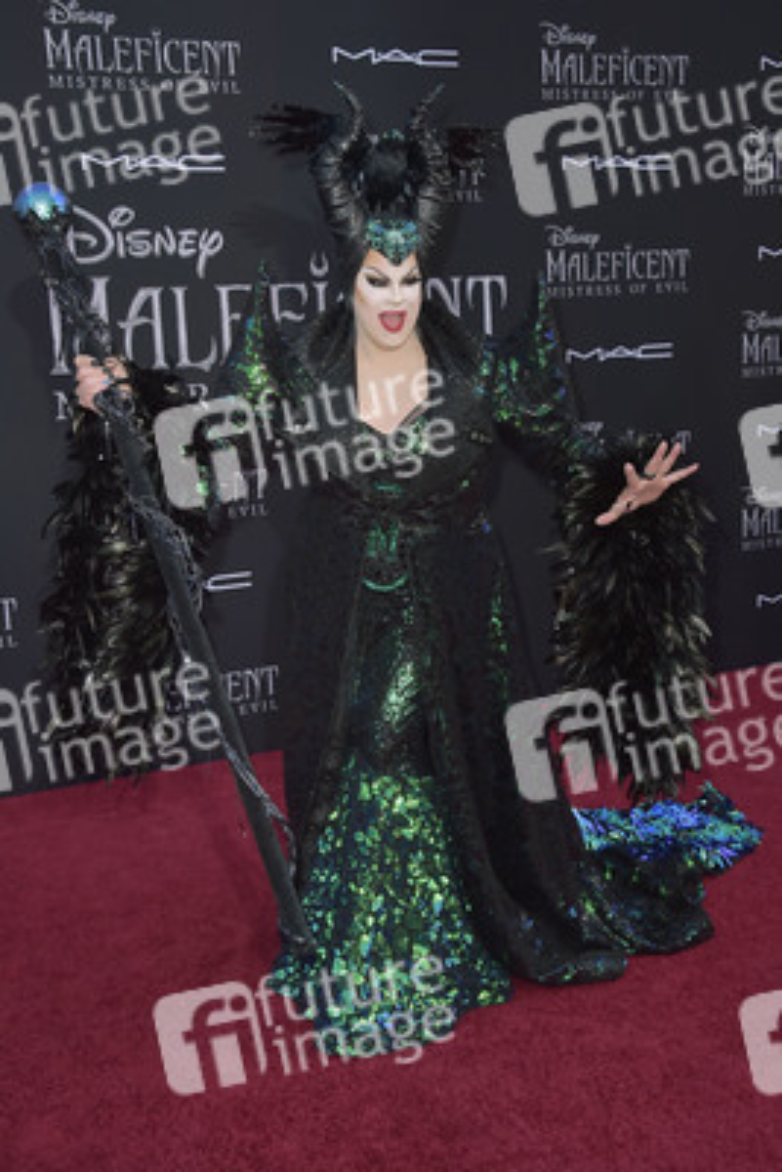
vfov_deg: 46.4
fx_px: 1367
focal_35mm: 42
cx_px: 391
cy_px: 586
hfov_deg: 31.9
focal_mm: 42
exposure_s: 1/250
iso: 400
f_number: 7.1
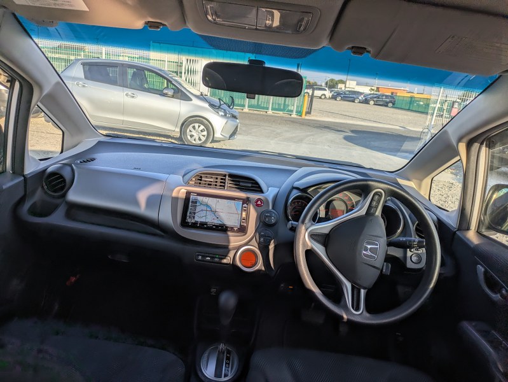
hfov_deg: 69.4
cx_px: 254
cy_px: 191
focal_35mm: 25
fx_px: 367
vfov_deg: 54.9
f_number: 1.89
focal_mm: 5.43
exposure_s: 1/911
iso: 44
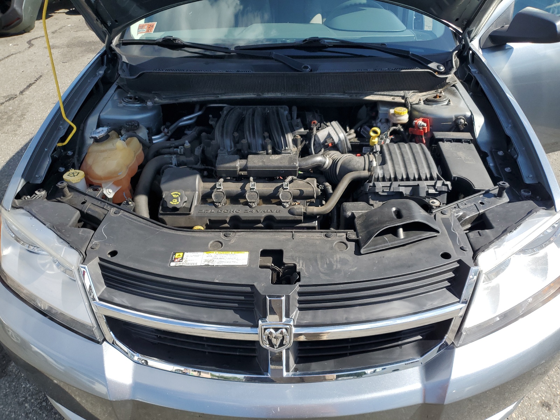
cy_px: 210
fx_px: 421
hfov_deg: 67.3
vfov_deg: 53.1
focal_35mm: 26
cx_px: 280
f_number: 1.5
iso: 50
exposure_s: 1/1667
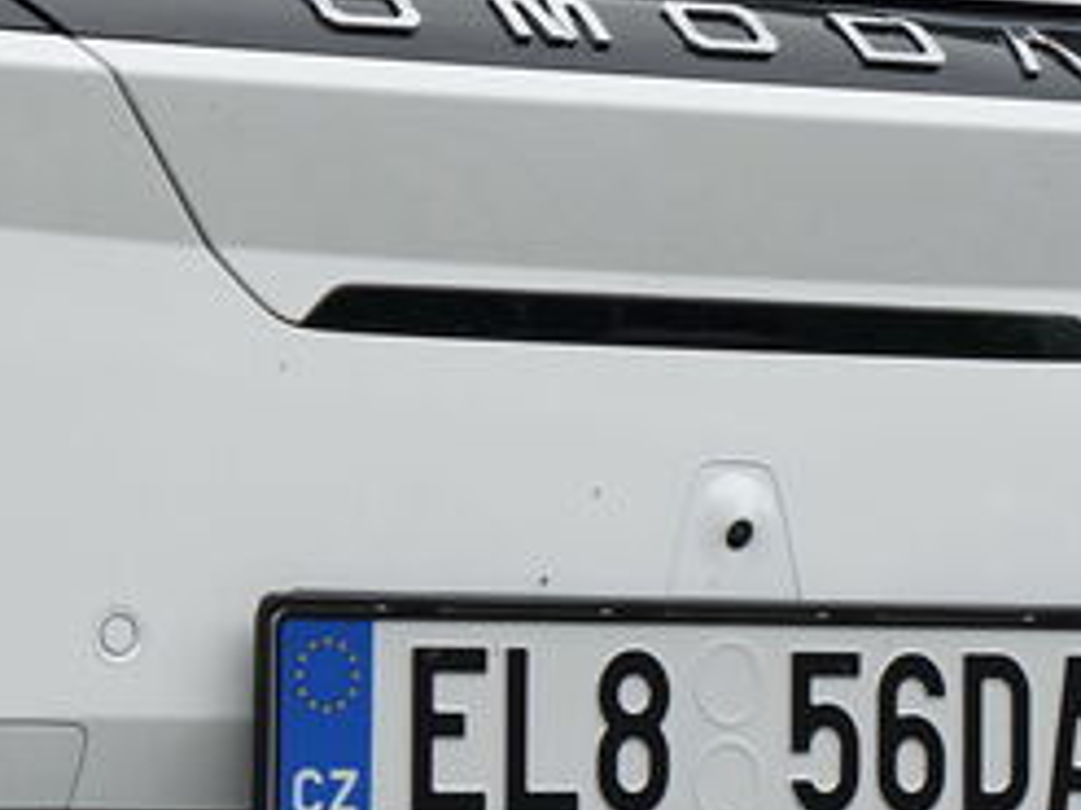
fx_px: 8178
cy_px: 552
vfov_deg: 5.7
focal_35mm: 262
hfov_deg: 7.5
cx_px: -35
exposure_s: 1/200
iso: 100
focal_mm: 70
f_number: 5.6
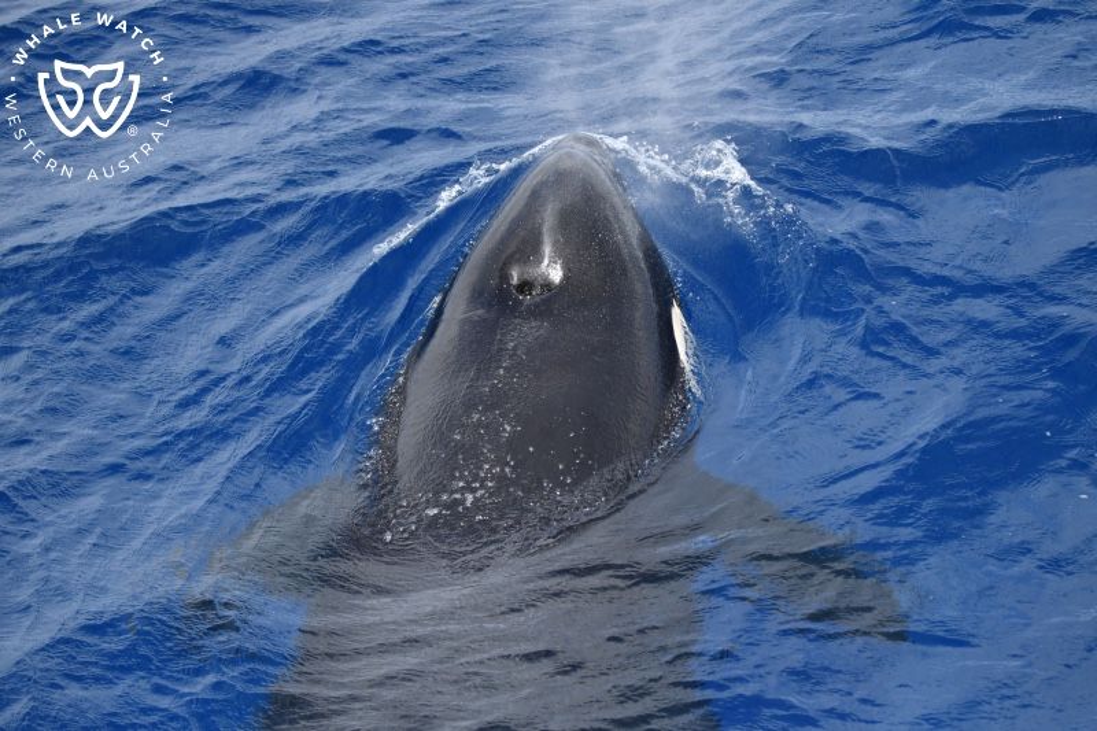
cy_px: 366
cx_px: 548
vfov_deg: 13.0
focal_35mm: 105
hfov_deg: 19.5
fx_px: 3199
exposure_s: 1/8000
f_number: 5
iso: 1600
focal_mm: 105
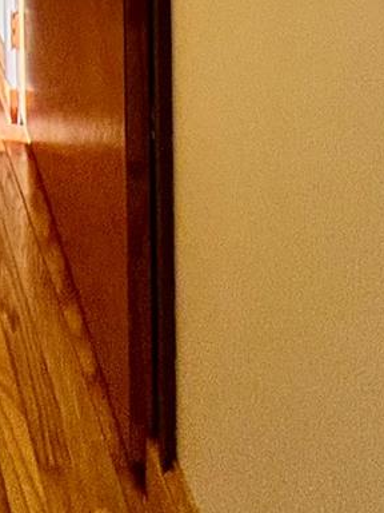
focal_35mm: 56
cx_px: -283
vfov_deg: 21.6
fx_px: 828
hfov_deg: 20.0
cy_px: -417
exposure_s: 1/60
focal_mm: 2.22
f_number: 2.2
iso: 640
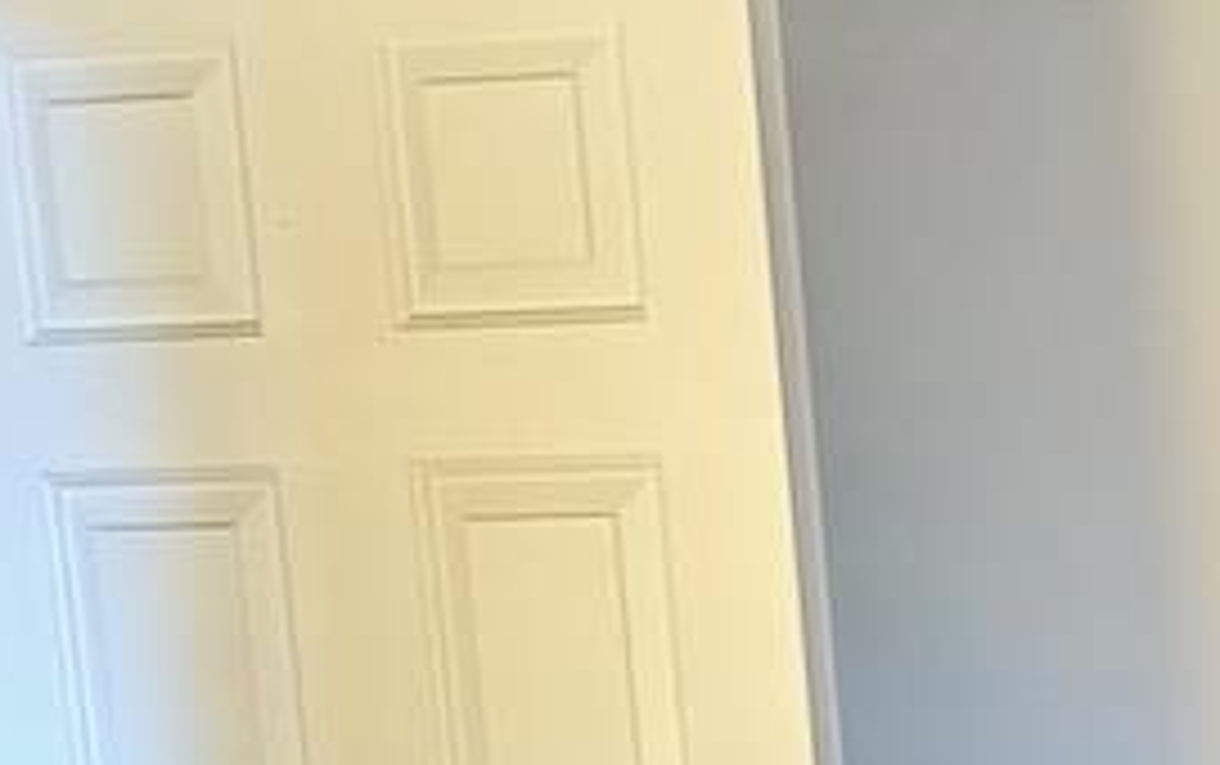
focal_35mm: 120
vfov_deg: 10.6
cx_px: 2571
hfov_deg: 14.1
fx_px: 3994
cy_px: 1102
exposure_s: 1/24
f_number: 1.78
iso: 1600
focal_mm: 6.76
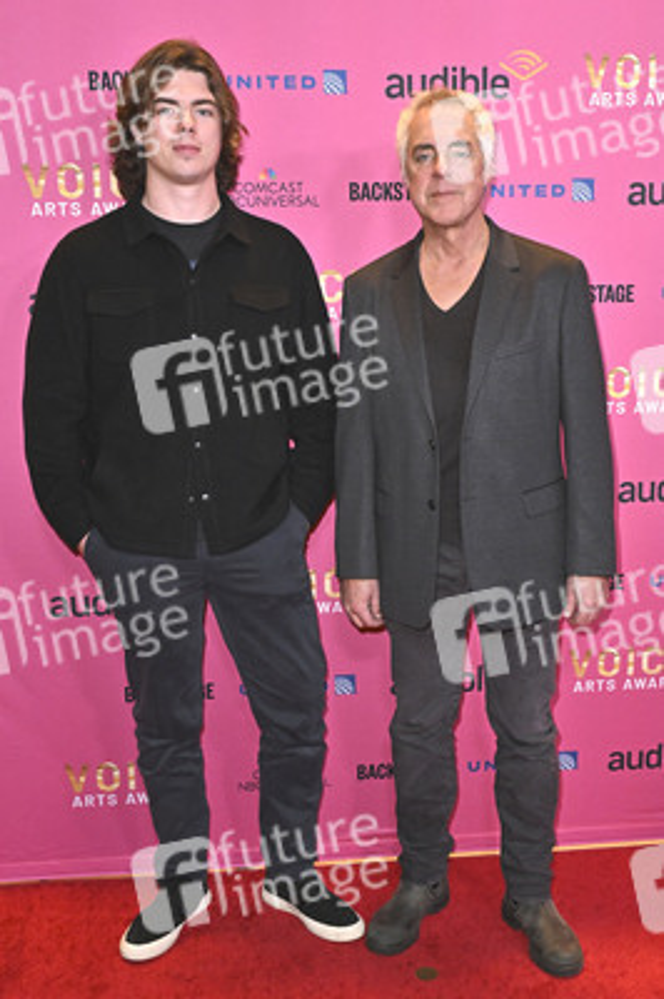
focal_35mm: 37
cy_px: 500
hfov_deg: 35.9
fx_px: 1025
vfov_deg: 51.9
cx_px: 332
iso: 2000
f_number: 6.3
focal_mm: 37
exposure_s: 1/320
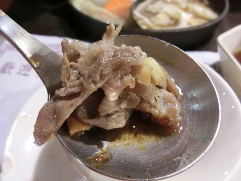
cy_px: 90
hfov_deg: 71.6
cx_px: 120
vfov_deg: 56.8
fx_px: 167
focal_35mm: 24
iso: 2000
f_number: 3
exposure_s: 1/30
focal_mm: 4.24
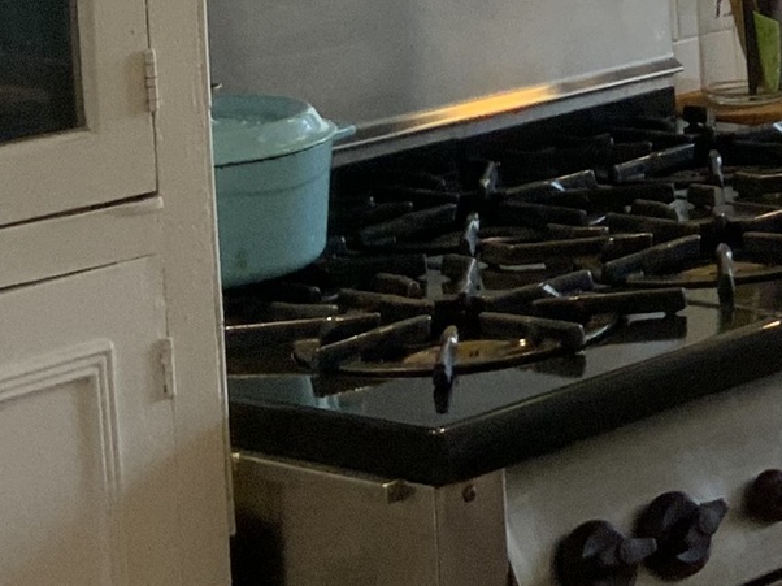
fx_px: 3342
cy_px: -230
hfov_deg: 12.3
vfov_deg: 9.8
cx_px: 1374
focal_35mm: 148
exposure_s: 1/60
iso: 40
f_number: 1.8
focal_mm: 3
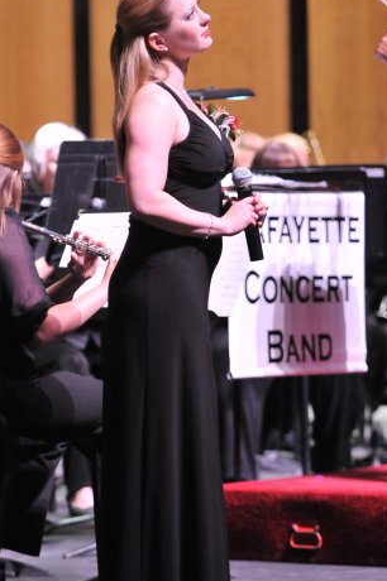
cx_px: 231
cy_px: 282
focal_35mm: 215
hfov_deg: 6.4
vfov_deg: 9.6
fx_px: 3472
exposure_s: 1/100
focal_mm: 110
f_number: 2.8
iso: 1600
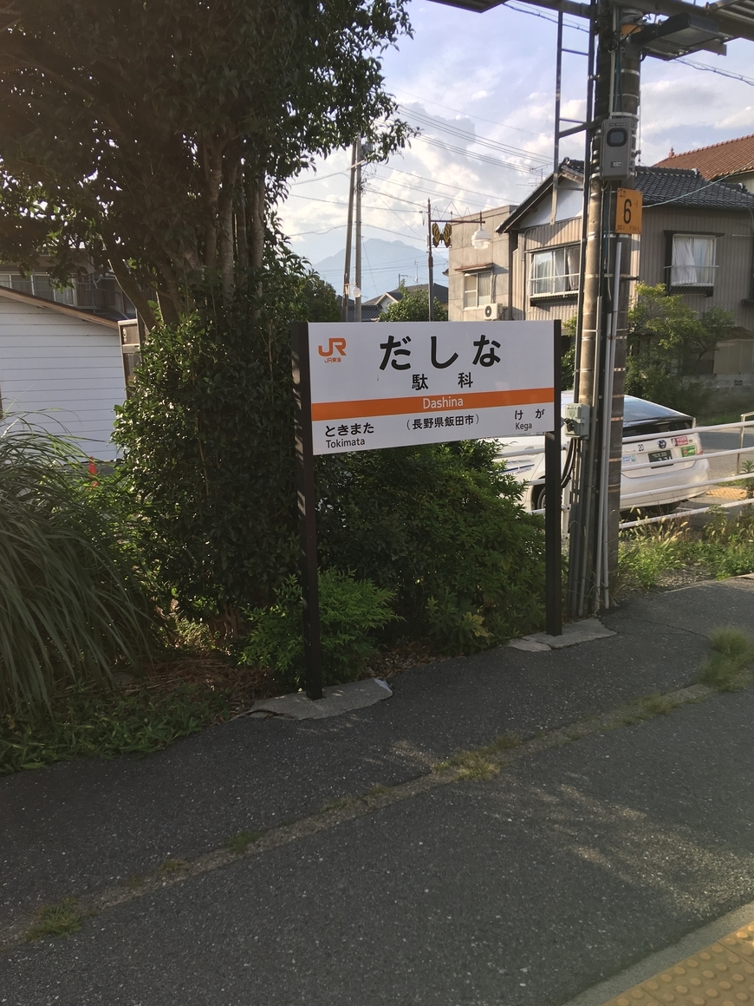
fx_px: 871
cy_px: 509
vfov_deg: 60.0
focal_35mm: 30
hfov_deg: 46.8
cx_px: 368
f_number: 2.2
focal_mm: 4.15
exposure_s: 1/651
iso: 25
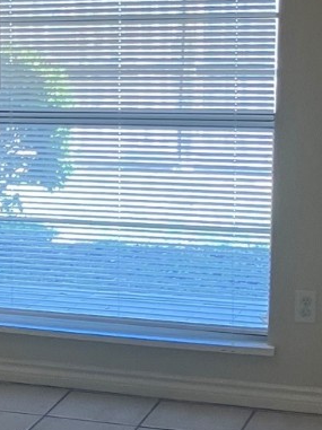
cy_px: 220
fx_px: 1404
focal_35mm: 113
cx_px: -148
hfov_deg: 12.5
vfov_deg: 17.4
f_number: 1.8
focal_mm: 3.99
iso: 100
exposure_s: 1/60
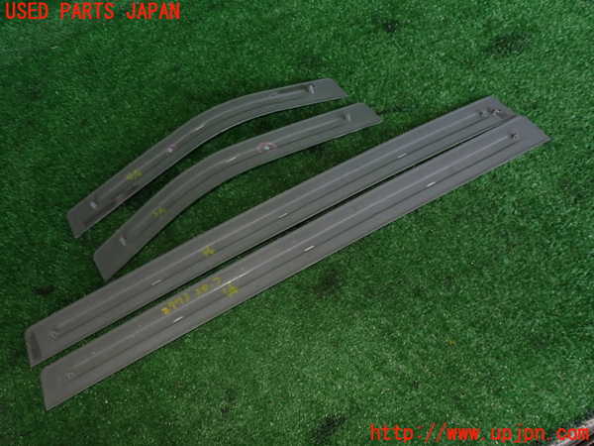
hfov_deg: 60.0
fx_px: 515
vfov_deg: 46.8
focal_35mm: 30
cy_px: 223
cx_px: 297
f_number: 6.3
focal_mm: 5.4
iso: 160
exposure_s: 1/30
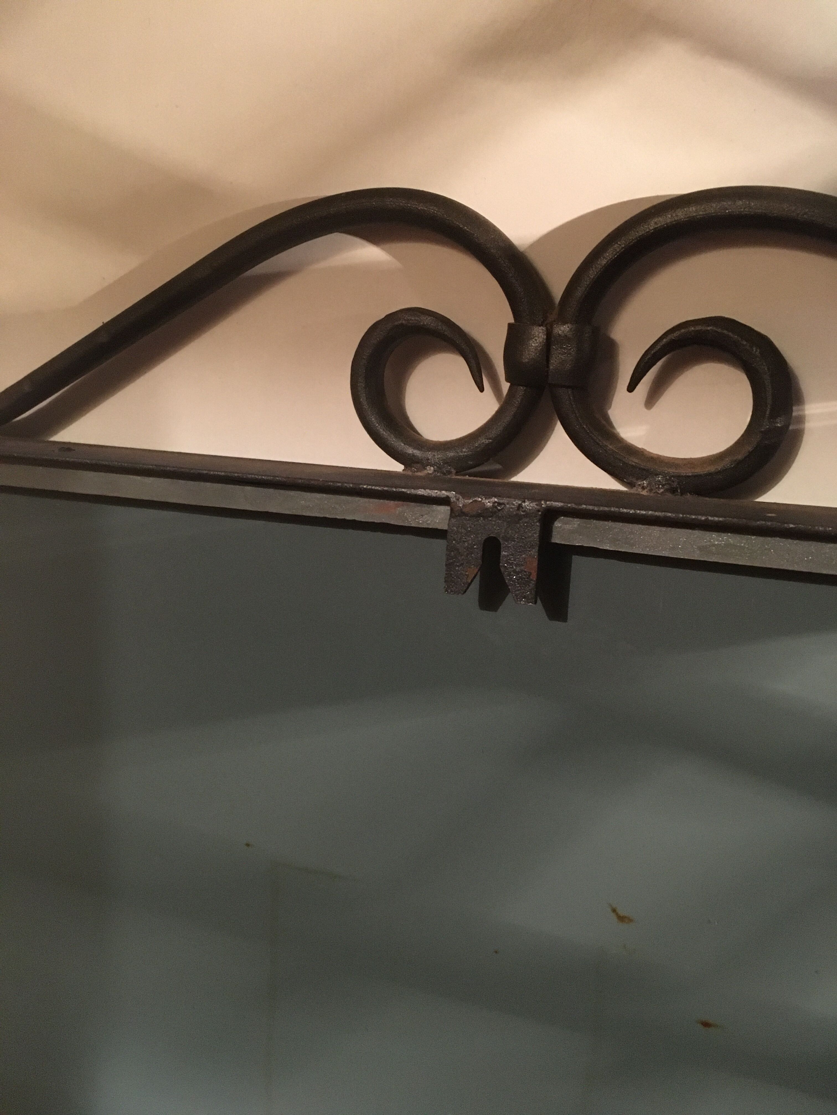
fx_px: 935
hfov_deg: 48.2
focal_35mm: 29
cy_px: 558
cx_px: 418
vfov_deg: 61.7
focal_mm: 4.15
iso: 320
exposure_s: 1/17
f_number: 2.2
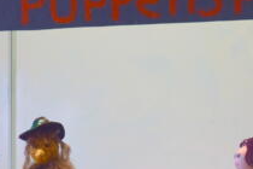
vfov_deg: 5.5
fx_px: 1757
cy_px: 155
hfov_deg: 8.2
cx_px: 140
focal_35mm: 250
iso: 1000
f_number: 5
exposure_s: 1/125
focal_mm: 70
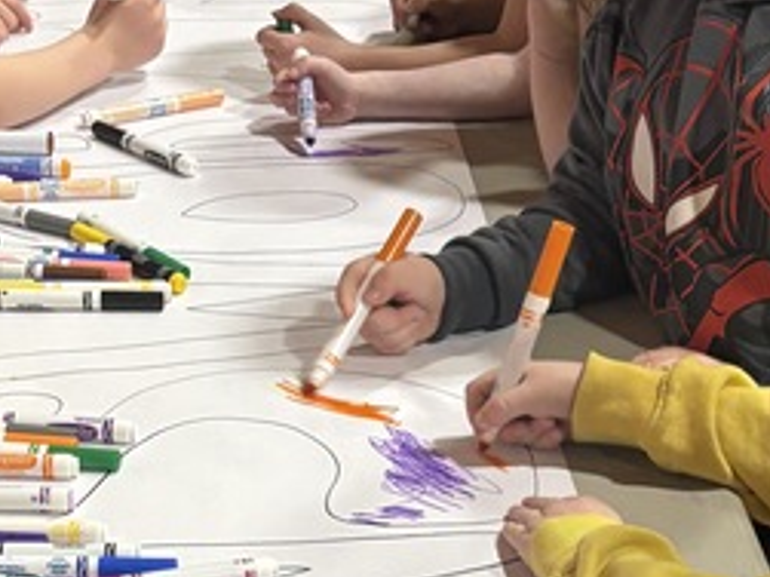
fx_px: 2357
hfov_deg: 18.6
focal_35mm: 106
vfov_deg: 13.7
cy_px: 611
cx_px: 362
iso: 160
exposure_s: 1/60
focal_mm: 5.96
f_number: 1.6
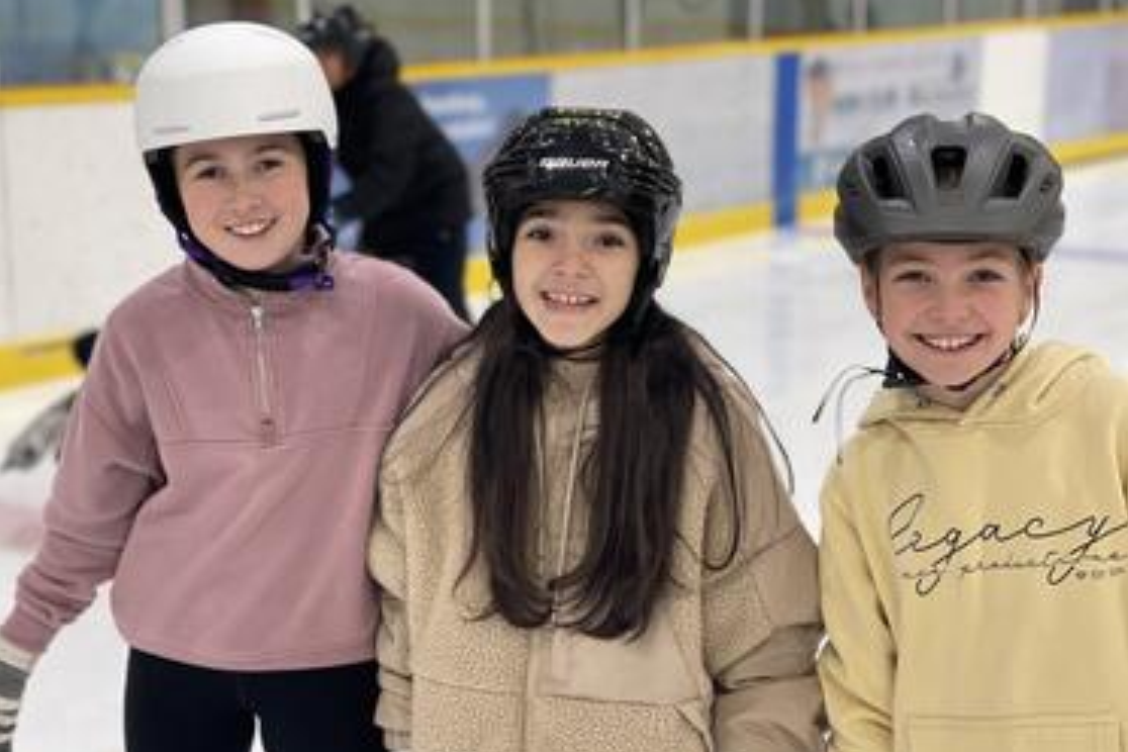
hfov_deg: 30.1
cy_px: 396
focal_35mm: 67
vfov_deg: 20.3
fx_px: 2099
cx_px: 562
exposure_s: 1/60
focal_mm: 7.5
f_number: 2.2
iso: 125
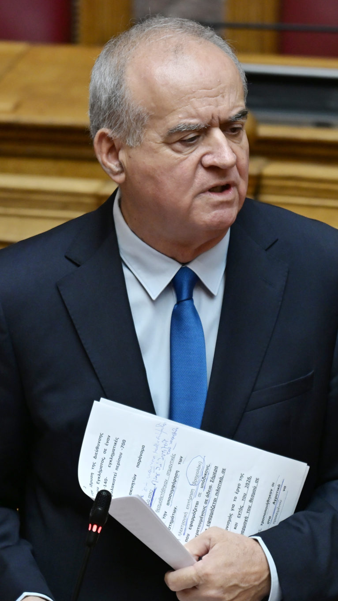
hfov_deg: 1.3
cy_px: 301
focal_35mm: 945
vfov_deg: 2.3
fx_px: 15059
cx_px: 240
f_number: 6.3
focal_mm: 600
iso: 2800
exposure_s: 1/250
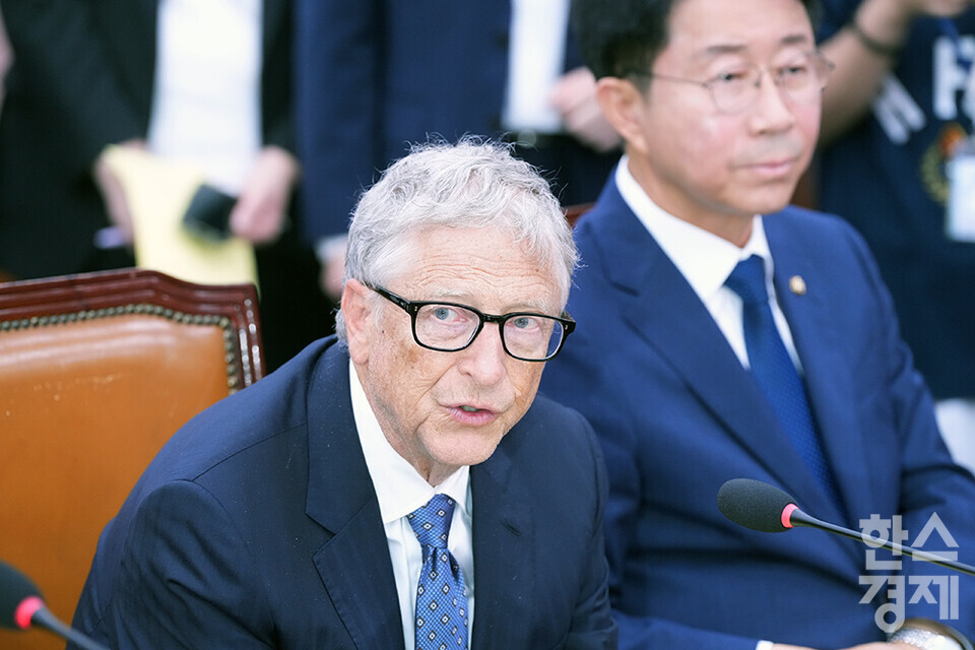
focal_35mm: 200
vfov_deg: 6.9
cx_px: 488
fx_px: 5416
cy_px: 325
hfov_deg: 10.3
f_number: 4.5
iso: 3200
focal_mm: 200
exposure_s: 1/125
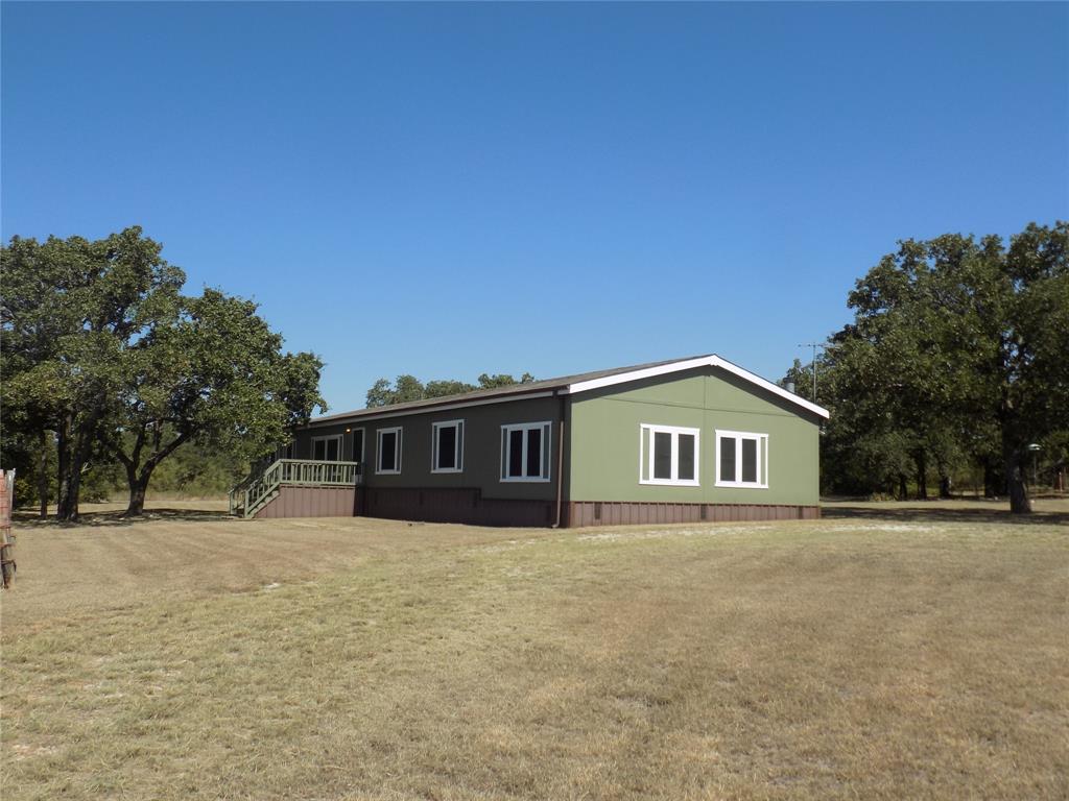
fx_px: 926
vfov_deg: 46.8
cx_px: 534
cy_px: 400
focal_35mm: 30
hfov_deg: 60.0
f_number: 3.3
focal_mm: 5.3
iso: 80
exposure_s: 1/1250
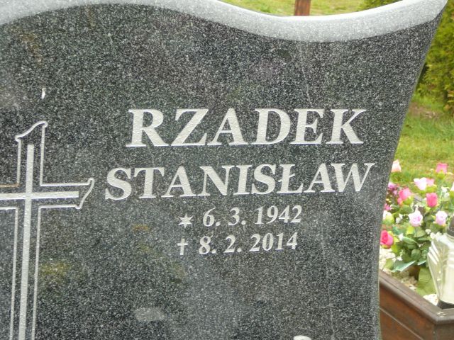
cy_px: 170
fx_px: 1010
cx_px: 227
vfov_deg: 19.1
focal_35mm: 77
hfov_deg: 25.3
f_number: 3.7
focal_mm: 11.5
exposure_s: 1/30
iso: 100
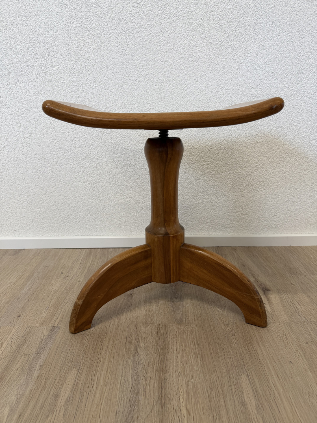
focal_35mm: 24
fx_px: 293
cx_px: 158
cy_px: 212
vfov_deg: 71.6
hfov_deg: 56.8
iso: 80
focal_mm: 6.8
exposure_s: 1/100
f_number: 1.8
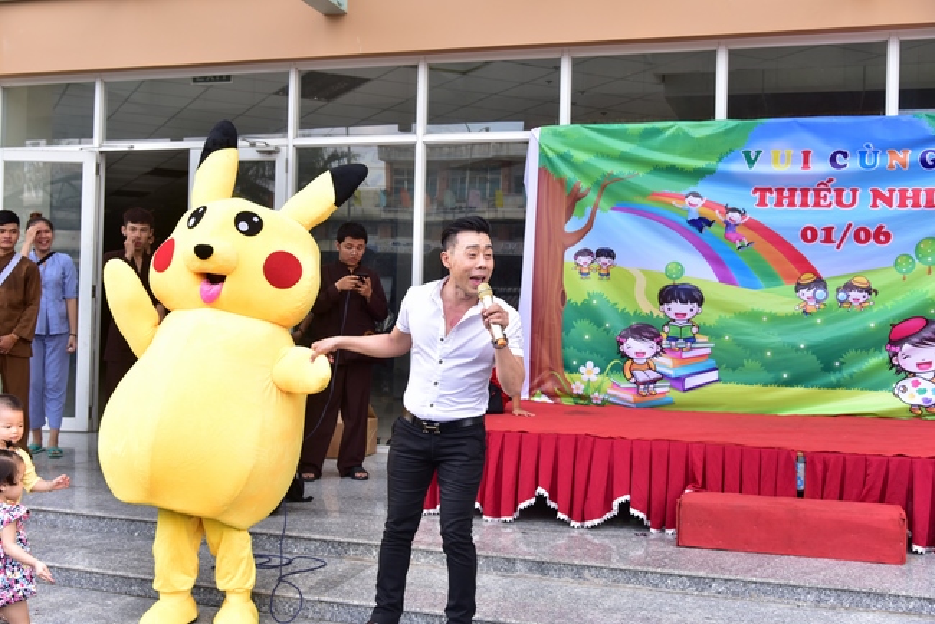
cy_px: 312
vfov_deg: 33.4
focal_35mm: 40
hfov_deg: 48.4
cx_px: 468
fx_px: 1039
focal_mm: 40
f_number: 5.6
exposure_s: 1/200
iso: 400
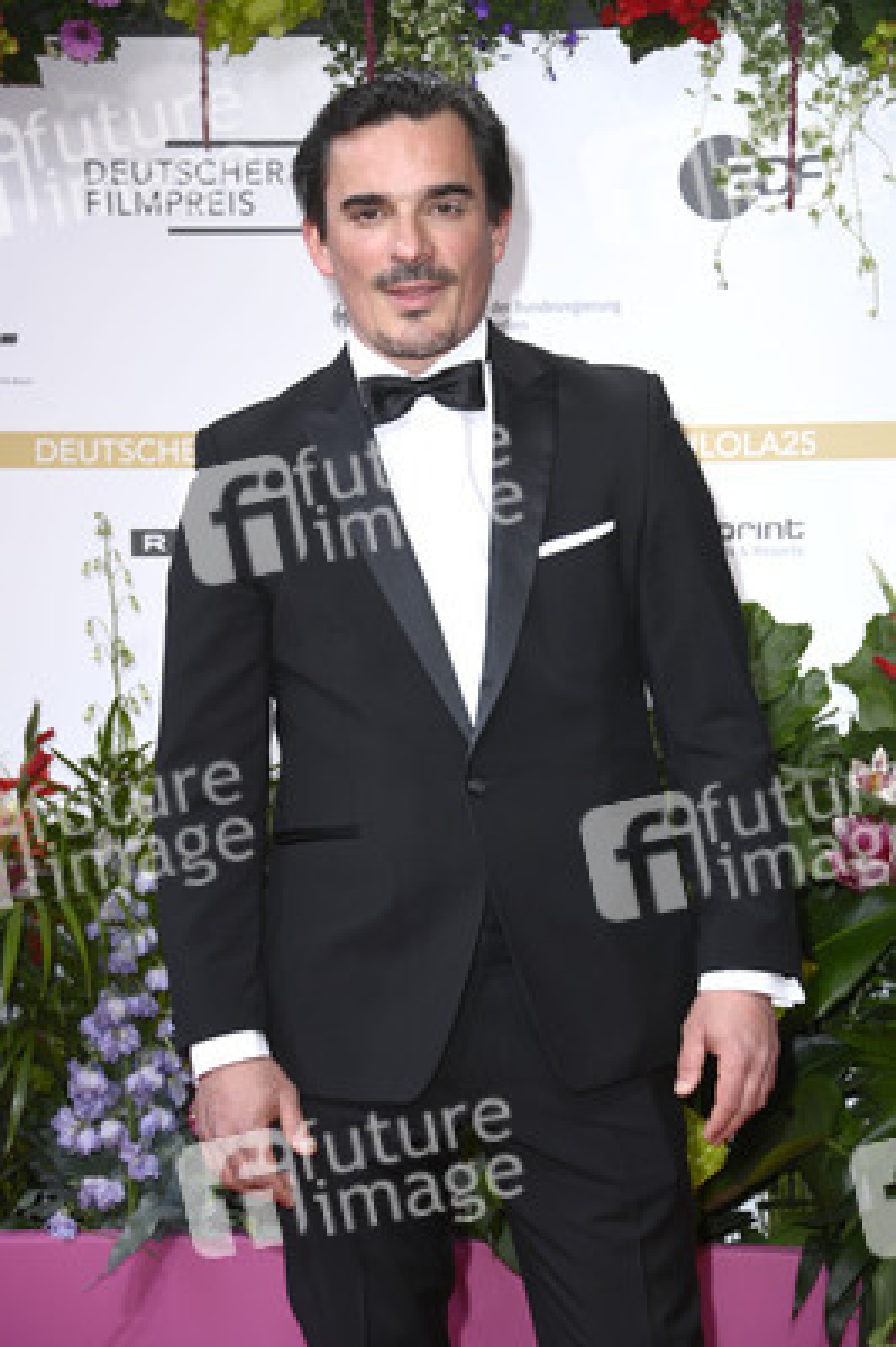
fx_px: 3665
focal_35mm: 98
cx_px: 448
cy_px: 674
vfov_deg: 20.8
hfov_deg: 13.9
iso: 500
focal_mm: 98
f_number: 5.6
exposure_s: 1/250
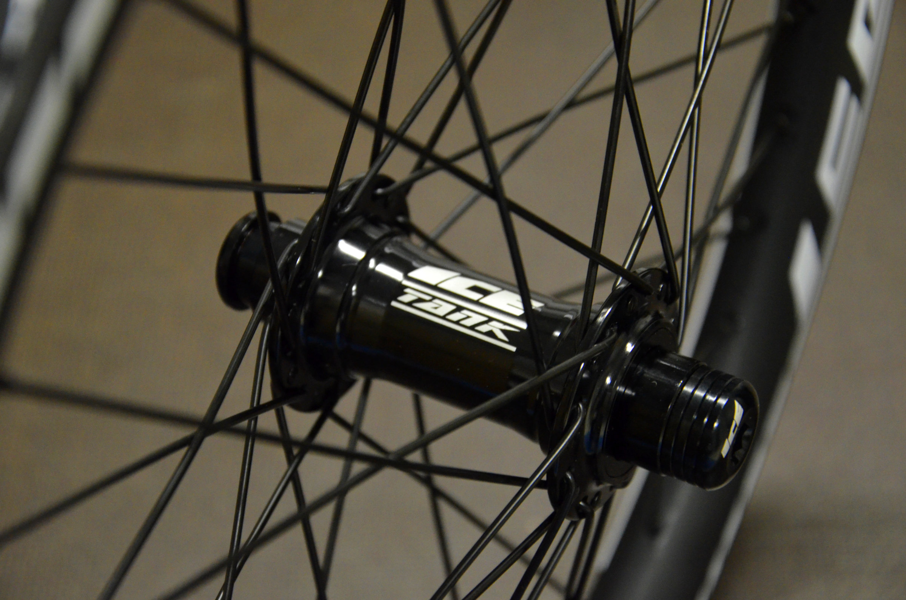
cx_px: 453
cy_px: 300
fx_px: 2486
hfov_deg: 20.7
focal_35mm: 99
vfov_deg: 13.8
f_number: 5.3
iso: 2800
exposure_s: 1/30
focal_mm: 66
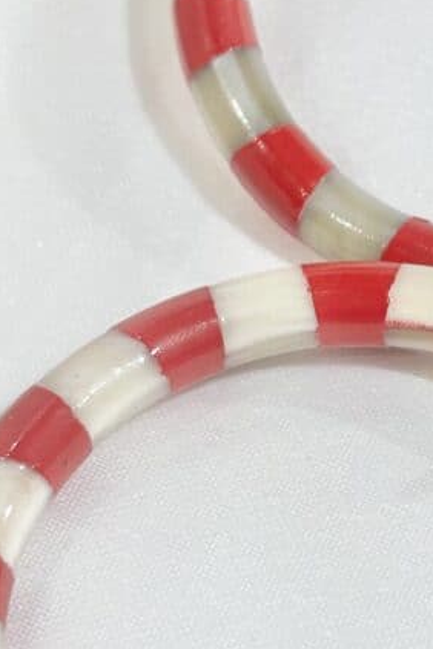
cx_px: 413
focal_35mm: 131
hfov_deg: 10.4
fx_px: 2363
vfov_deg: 15.6
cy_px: 333
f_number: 1.6
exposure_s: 1/238
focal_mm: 5.96
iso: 32
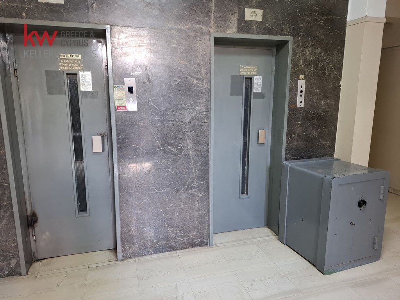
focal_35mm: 23
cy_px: 150
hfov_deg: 73.9
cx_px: 200
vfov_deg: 58.9
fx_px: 266
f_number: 1.8
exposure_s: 1/33
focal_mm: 5.54
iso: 320
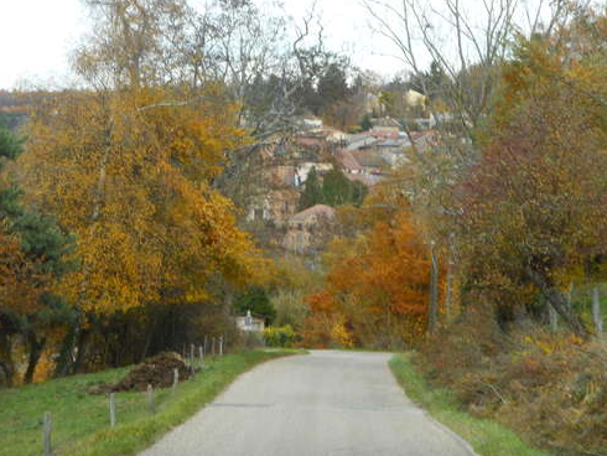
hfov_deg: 12.0
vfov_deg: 9.1
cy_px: 206
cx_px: 318
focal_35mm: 164
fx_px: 2877
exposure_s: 1/60
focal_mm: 23.9
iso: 80
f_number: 6.1
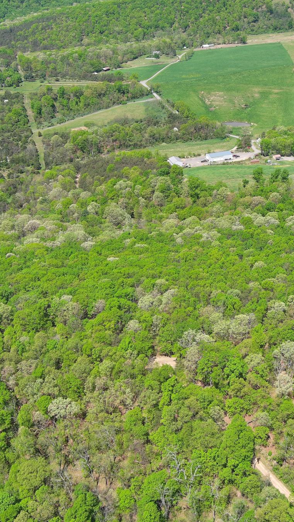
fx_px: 637
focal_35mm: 46
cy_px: 259
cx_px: 235
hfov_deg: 25.5
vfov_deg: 44.6
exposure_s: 1/780
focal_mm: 10.57
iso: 100
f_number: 2.8
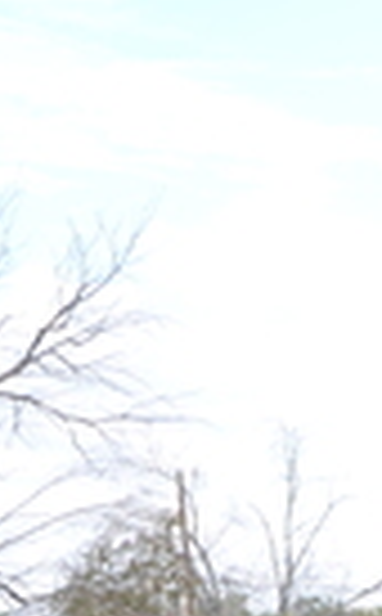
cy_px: 719
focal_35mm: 200
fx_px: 3349
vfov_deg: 10.3
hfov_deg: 6.1
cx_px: 1128
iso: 100
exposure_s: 1/250
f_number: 5.6
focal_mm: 28
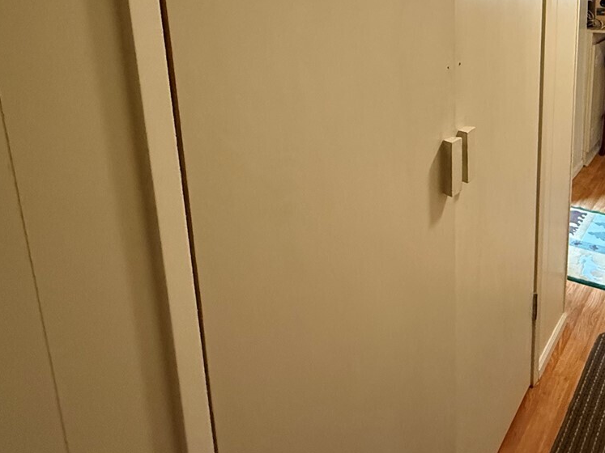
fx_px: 524
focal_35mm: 30
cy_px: 80
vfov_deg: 44.2
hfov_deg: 58.0
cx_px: 425
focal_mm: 2.22
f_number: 2.2
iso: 800
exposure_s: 1/60
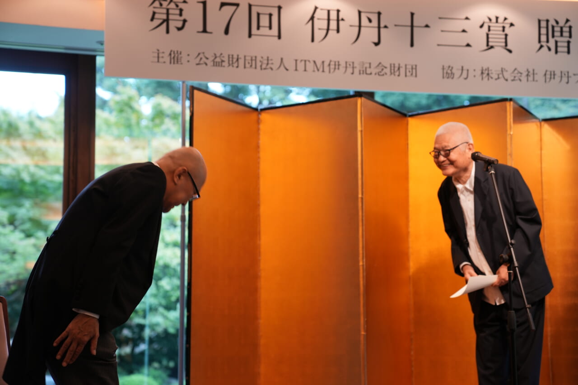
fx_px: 1124
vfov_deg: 19.5
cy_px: 192
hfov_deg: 28.8
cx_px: 289
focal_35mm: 70
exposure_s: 1/80
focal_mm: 70
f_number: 2.8
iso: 250
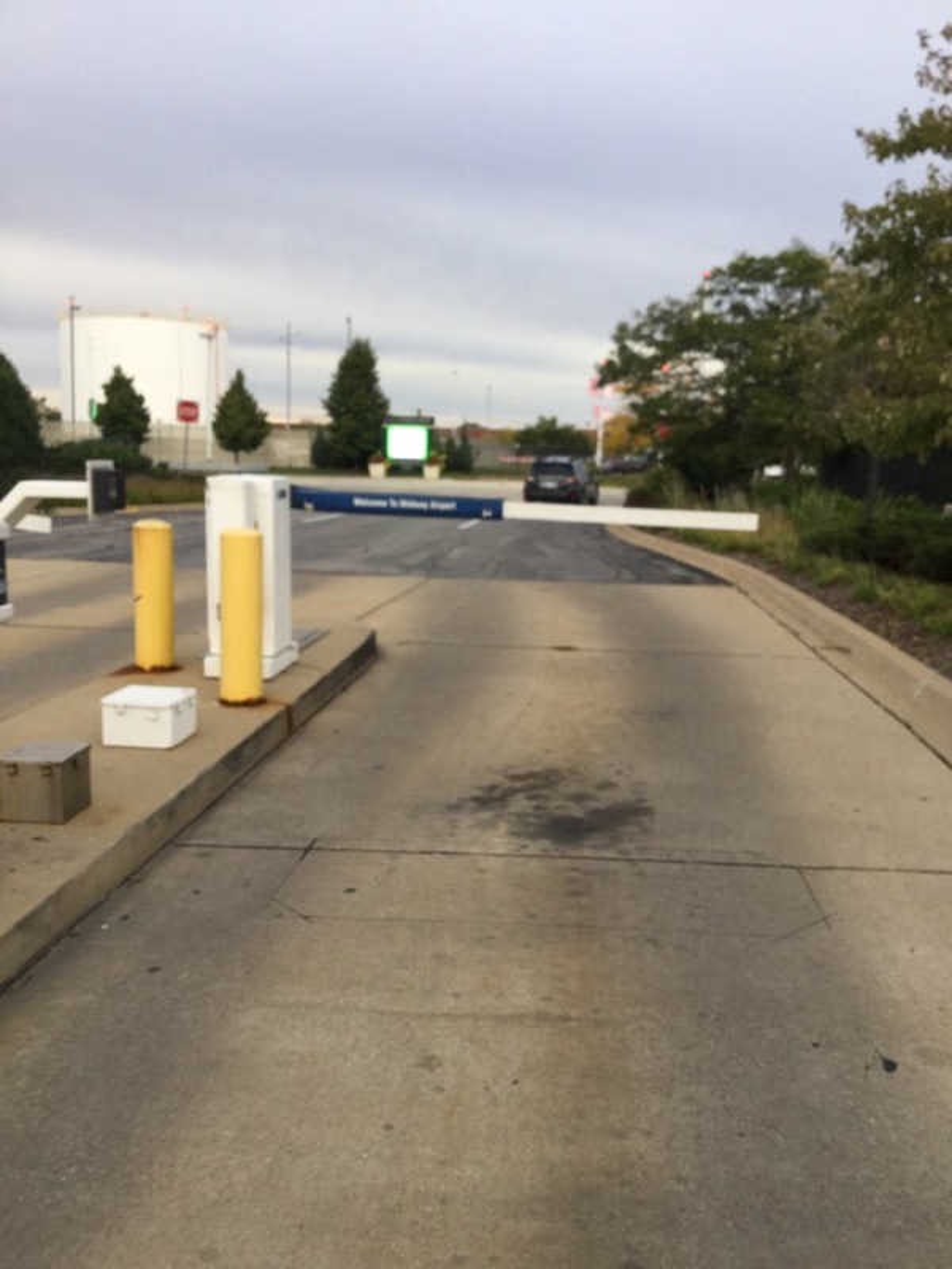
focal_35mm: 31
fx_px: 1137
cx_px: 476
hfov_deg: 45.4
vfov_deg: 58.4
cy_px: 634
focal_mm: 3.3
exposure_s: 1/120
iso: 40
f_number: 2.4
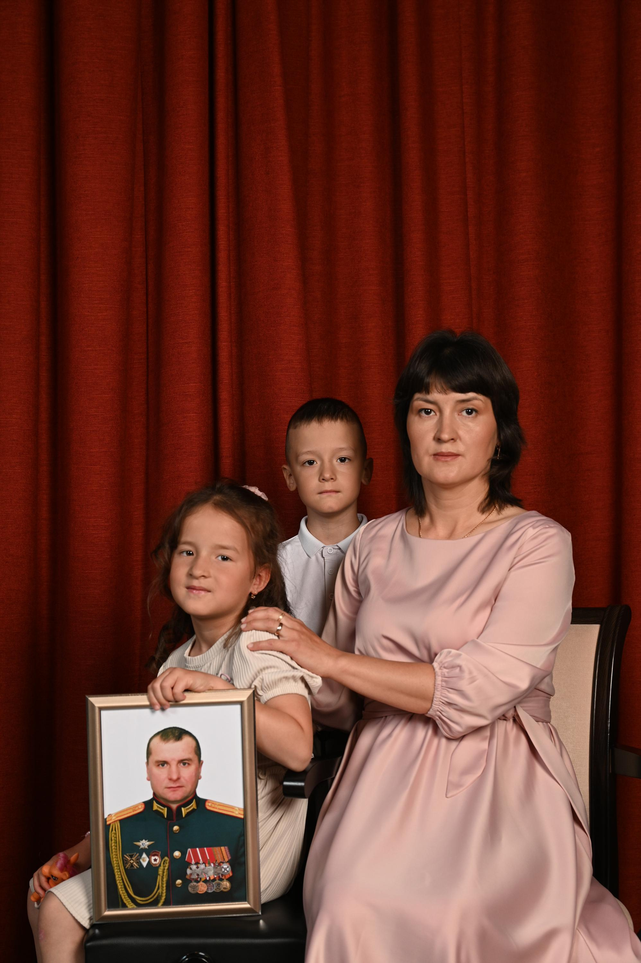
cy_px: 482
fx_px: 1524
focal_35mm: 57
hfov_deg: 23.7
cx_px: 320
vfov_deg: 35.1
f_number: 5.6
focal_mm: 57
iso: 320
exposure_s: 1/200
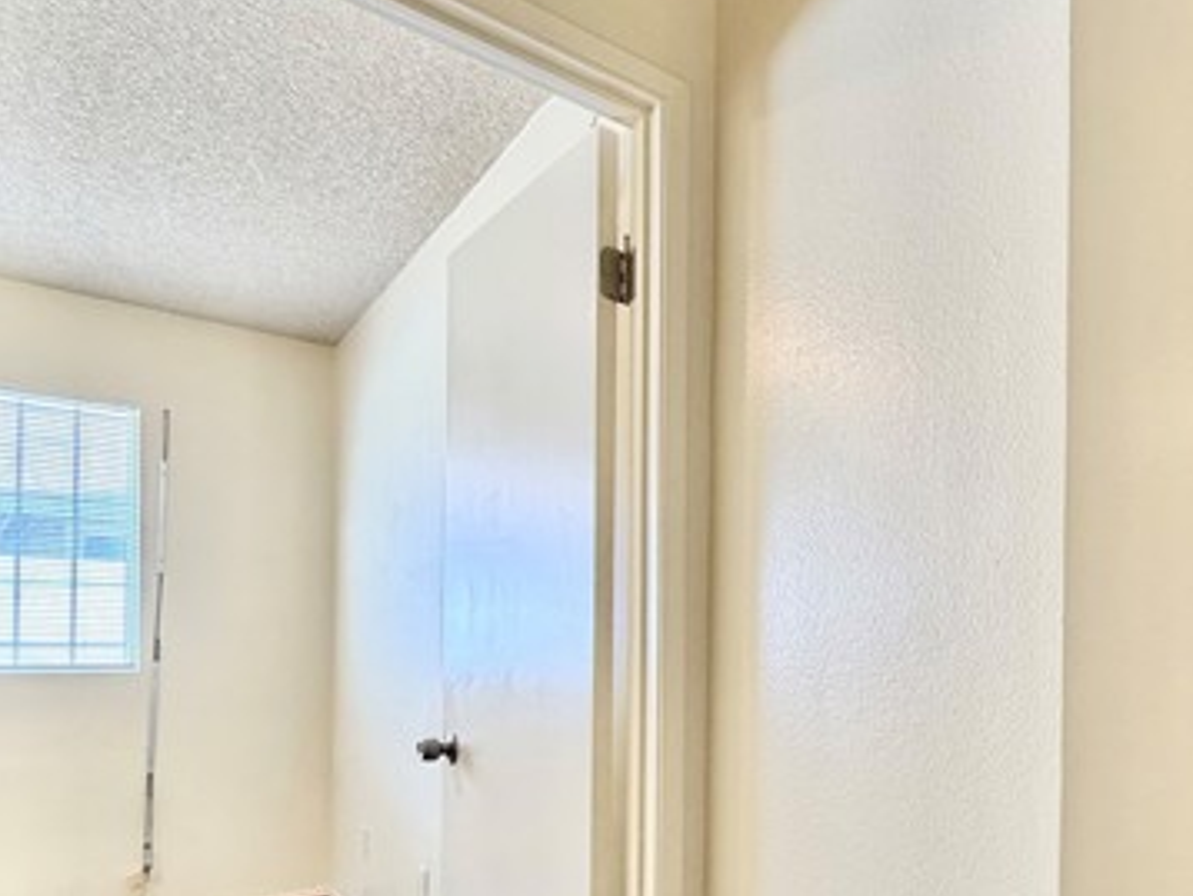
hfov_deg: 63.4
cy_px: 640
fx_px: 862
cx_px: 953
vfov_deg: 53.2
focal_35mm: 25
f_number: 2.2
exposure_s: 1/120
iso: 250
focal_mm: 2.22
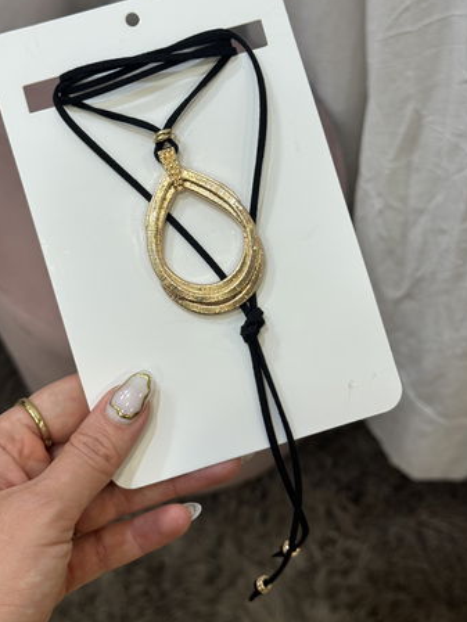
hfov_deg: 25.7
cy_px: 272
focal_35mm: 57
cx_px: 208
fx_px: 1025
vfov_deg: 33.7
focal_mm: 6.76
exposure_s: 1/100
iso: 64
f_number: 1.78
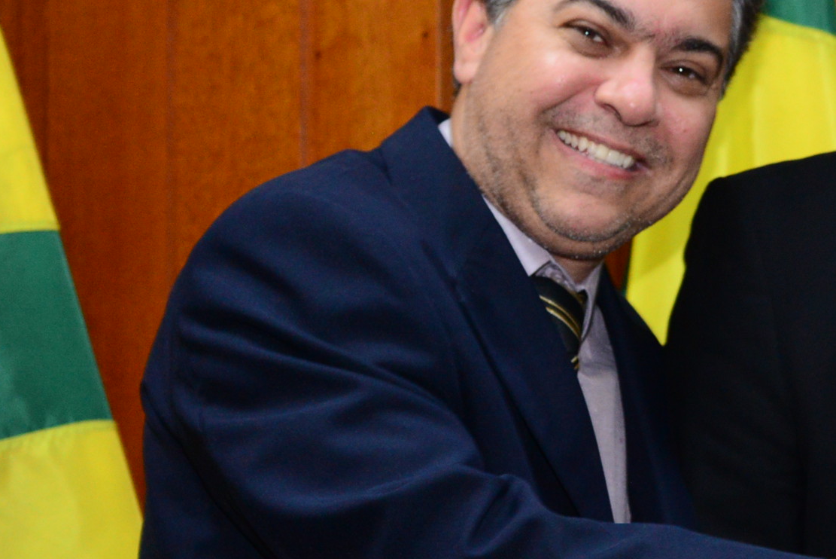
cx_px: 1097
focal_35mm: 176
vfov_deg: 7.8
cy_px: 316
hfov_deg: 11.4
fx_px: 4089
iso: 2500
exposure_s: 1/60
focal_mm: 65
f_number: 4.5
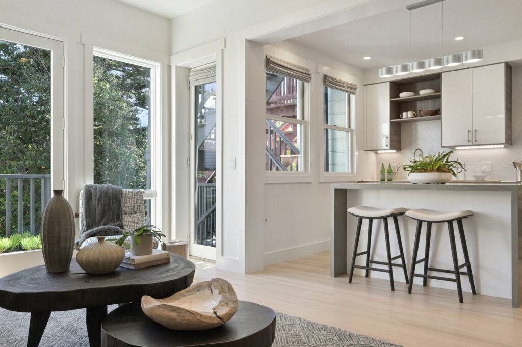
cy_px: 174
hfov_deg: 67.4
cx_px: 261
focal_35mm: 27
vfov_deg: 47.9
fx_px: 391
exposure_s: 1/50
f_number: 9
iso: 800
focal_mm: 27
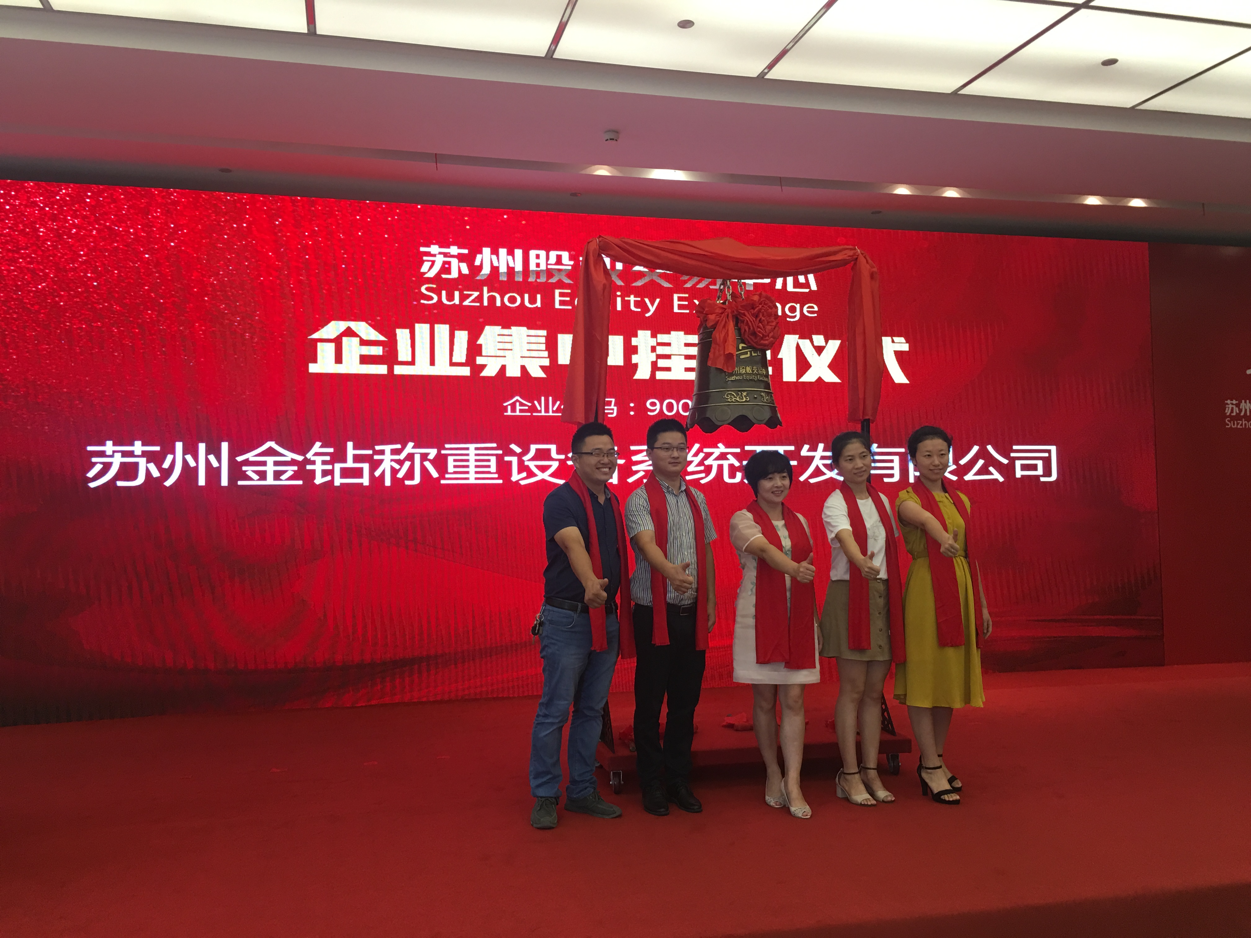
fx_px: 1048
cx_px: 626
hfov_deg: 61.7
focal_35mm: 29
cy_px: 469
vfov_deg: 48.2
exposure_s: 1/33
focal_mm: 4.15
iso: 50
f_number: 2.2
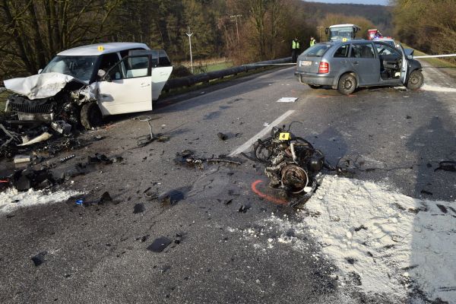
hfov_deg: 67.4
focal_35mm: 27
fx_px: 342
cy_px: 152
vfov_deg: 47.9
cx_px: 228
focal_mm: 18
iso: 200
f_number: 8
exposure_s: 1/400
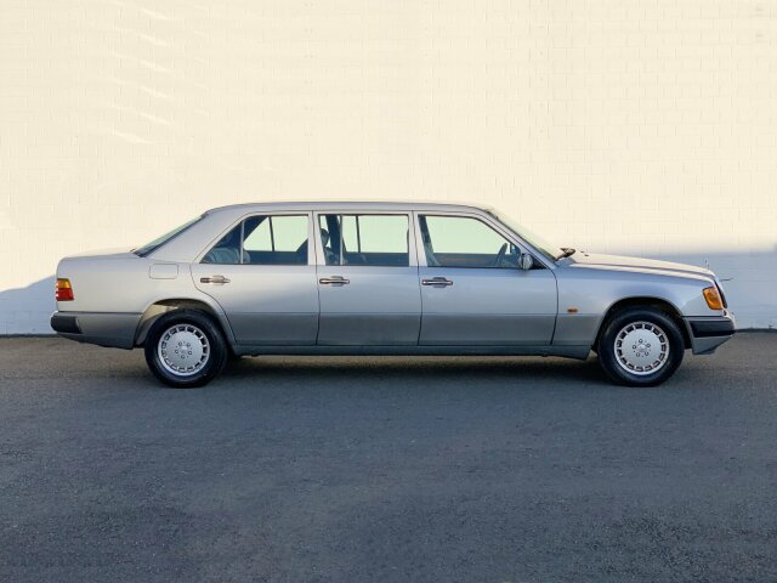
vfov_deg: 28.0
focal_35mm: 52
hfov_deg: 36.8
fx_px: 1167
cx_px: 388
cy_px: 292
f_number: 2.4
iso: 16
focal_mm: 6
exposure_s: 1/1295
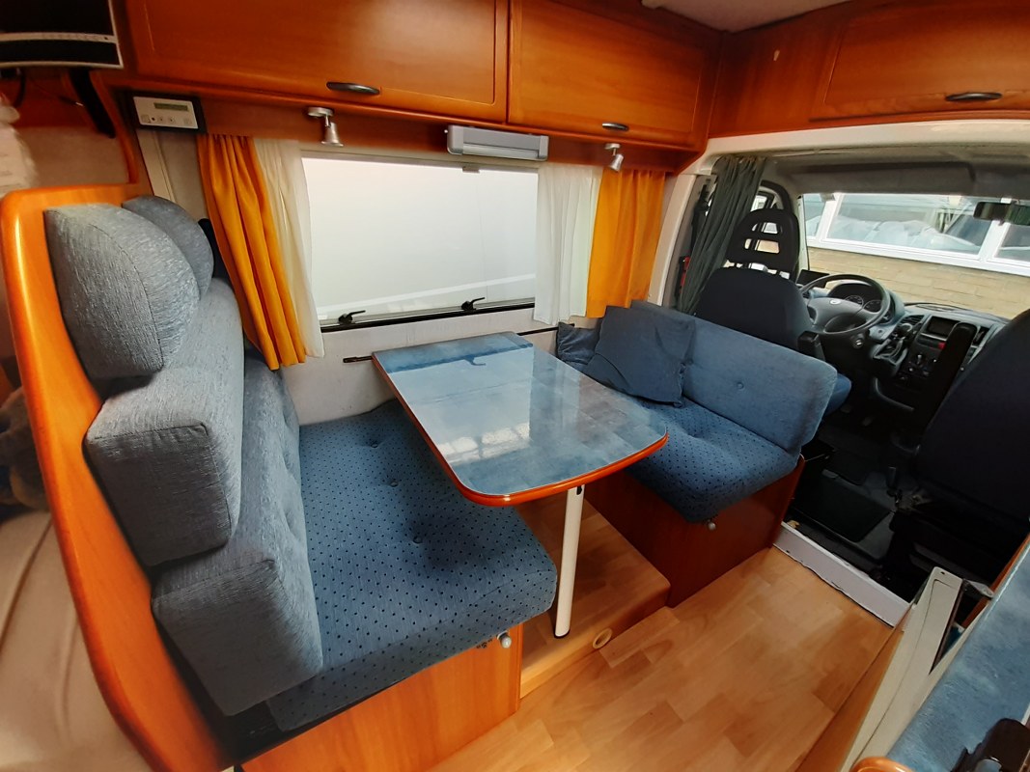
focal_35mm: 13
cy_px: 386
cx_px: 515
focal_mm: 1.13
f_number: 2.2
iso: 40
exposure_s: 1/40
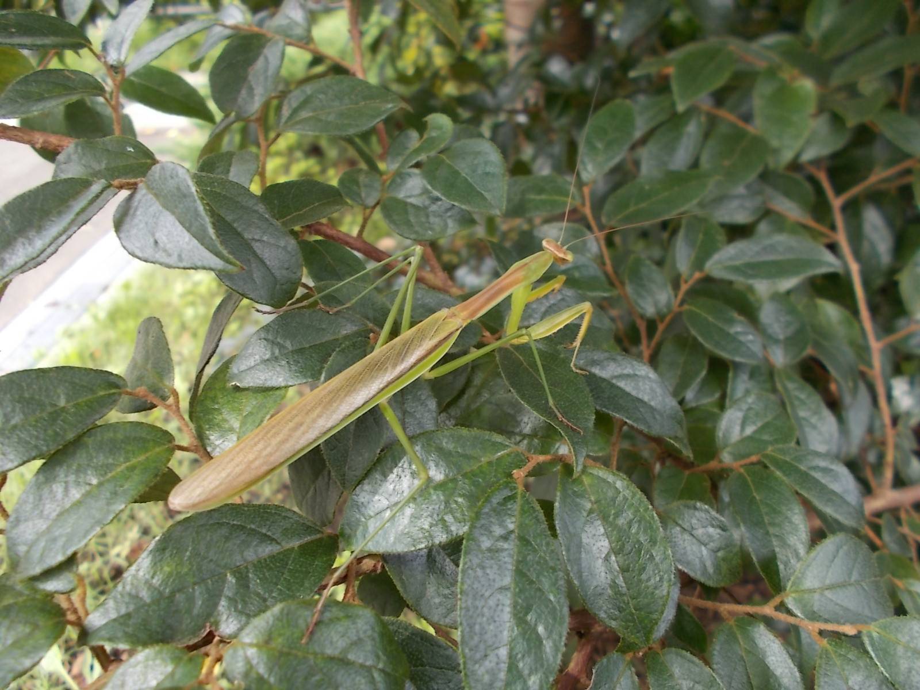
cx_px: 460
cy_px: 345
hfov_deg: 67.3
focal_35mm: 26
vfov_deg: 53.1
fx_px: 691
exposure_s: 1/50
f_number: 3.2
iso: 80
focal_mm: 4.6
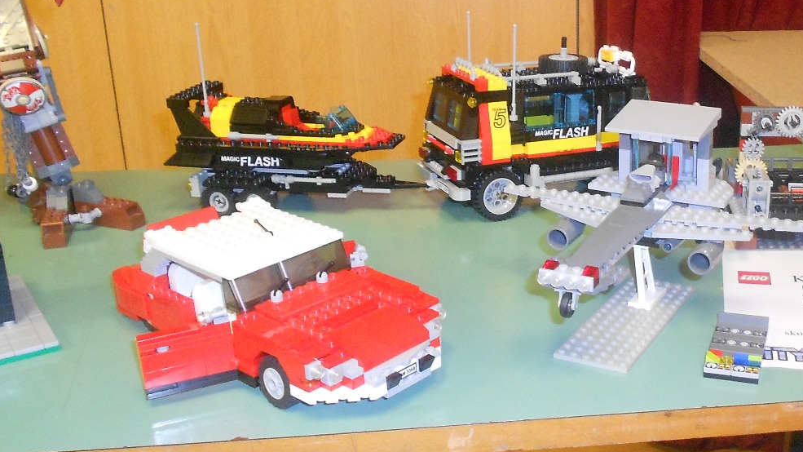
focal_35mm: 46
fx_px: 979
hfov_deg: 43.2
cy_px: 185
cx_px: 599
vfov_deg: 25.9
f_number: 3.2
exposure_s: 1/30
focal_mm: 4.6
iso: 400
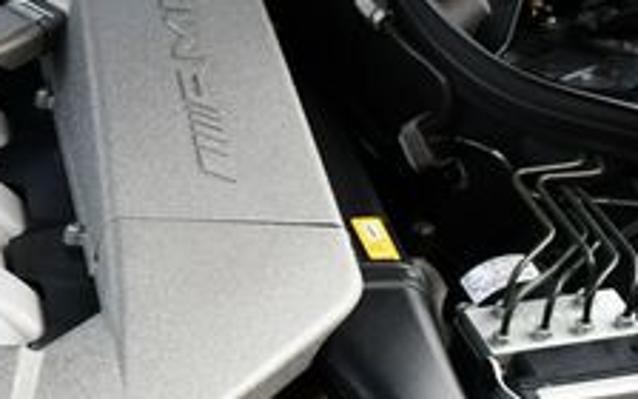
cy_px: 285
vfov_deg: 10.2
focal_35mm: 128
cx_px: -174
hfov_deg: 15.6
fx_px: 2226
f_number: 4.5
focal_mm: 22
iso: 400
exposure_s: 1/250
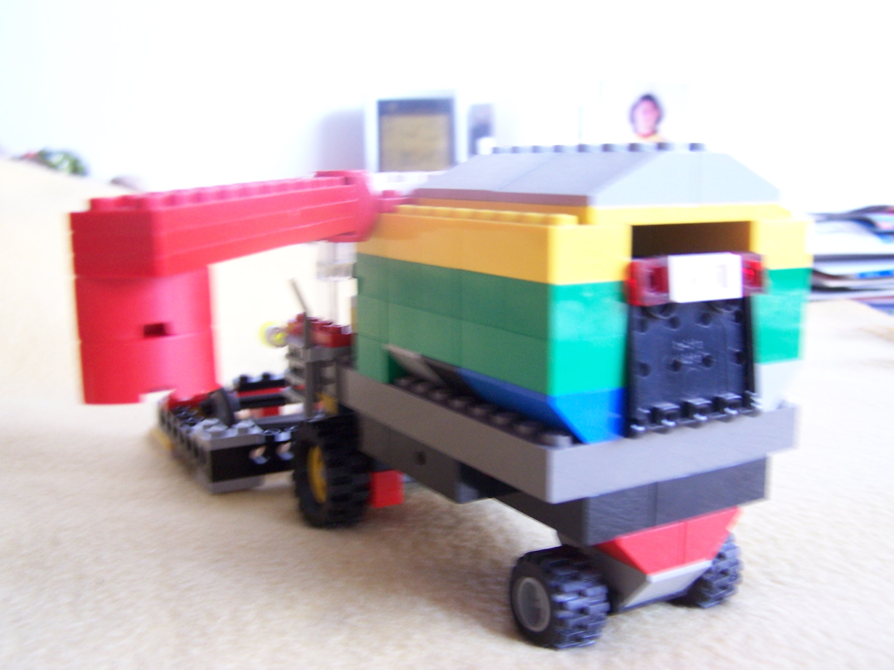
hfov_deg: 49.0
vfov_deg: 37.7
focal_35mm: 38
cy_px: 335
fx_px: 981
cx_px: 447
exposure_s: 1/8
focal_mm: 6.3
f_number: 2.8
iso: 140
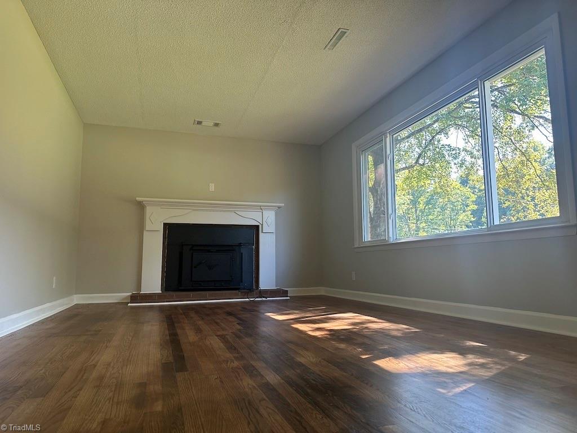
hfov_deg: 71.6
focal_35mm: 24
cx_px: 288
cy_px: 216
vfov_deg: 56.8
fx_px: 400
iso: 160
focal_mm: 6.86
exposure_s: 1/120
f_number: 1.78
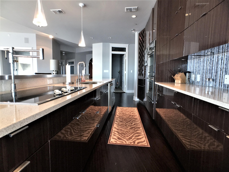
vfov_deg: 48.2
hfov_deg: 61.7
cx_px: 114
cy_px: 86
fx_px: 192
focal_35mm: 29
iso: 125
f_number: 2.2
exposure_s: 1/30
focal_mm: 4.15
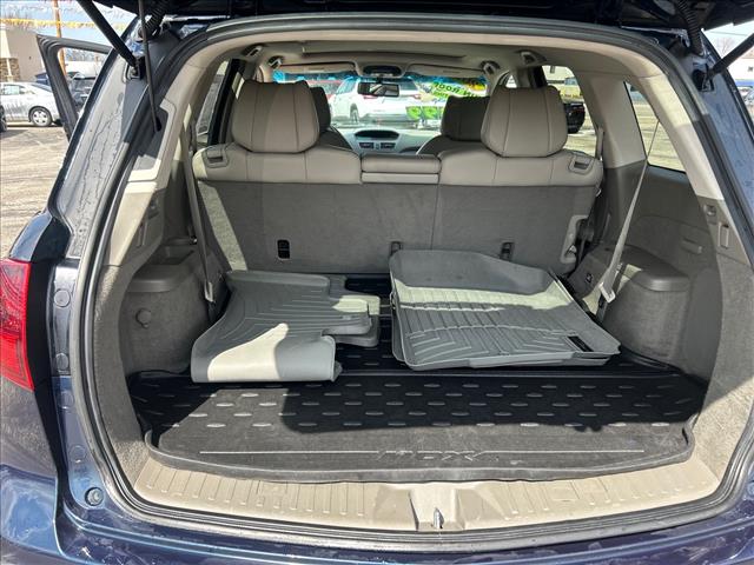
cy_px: 282
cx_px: 377
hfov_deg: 67.3
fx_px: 566
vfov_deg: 53.1
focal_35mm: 26
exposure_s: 1/643
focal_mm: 5.7
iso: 50
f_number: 1.5
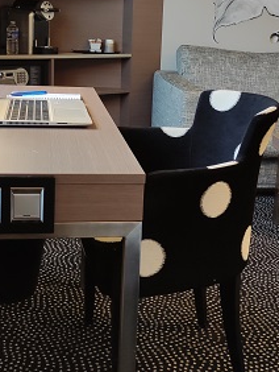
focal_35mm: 59
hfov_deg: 24.8
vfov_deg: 32.5
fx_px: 633
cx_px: 167
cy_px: 131
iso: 242
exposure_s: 1/50
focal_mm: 5.43
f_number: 1.89
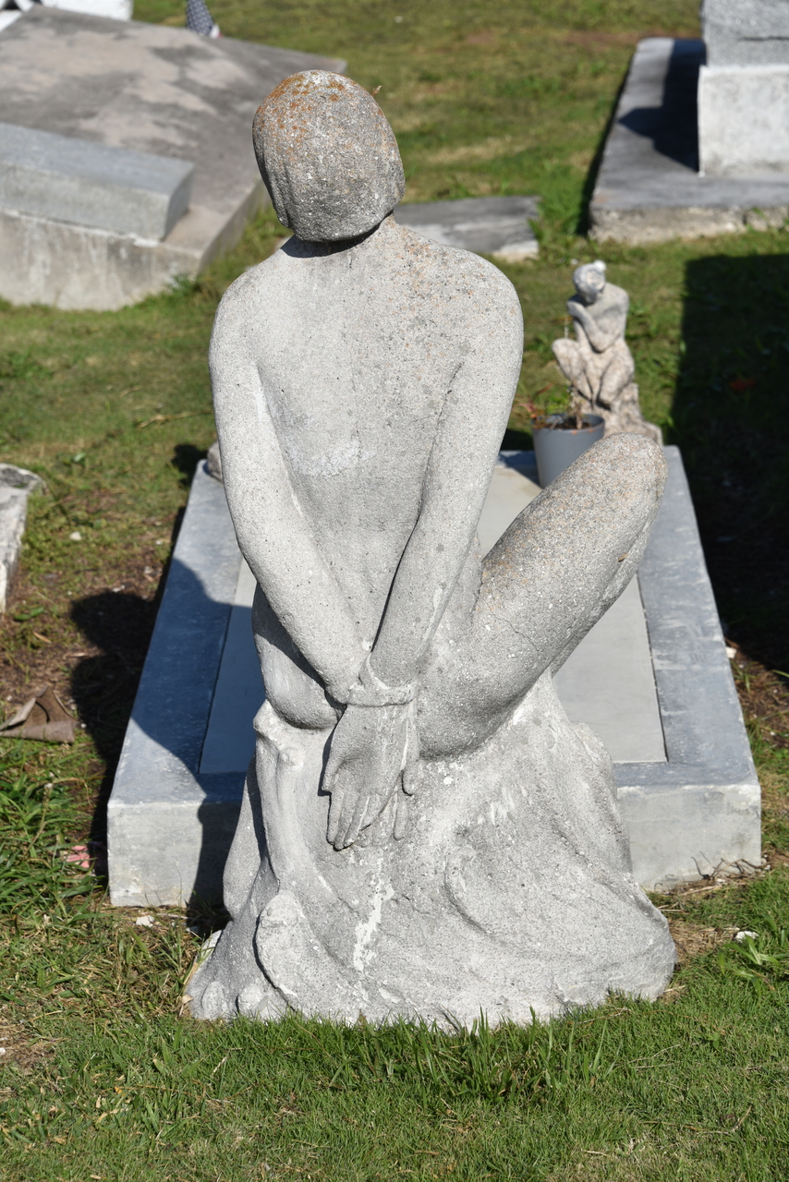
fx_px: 3680
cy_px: 591
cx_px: 394
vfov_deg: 18.3
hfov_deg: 12.2
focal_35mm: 112
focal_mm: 112
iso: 100
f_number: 10
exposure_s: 1/400
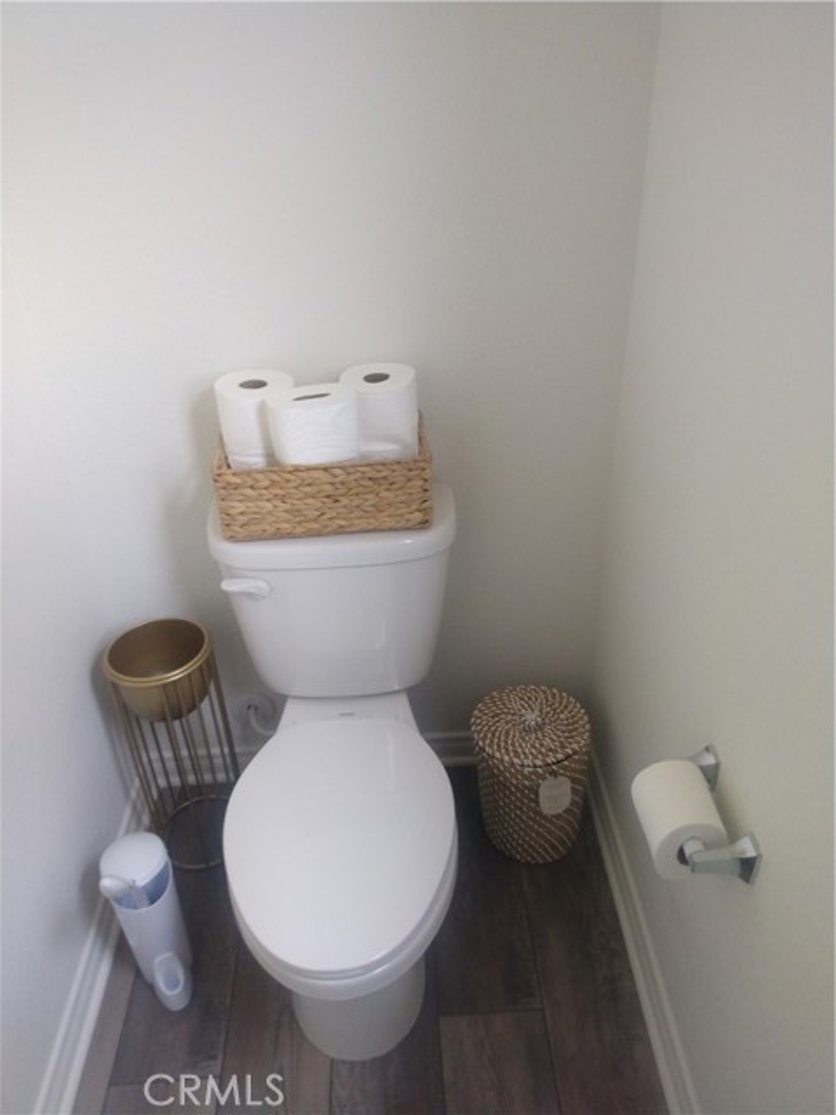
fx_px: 644
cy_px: 558
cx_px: 418
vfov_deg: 81.7
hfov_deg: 66.0
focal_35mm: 20
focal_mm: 3.54
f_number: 2
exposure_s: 1/30
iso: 297
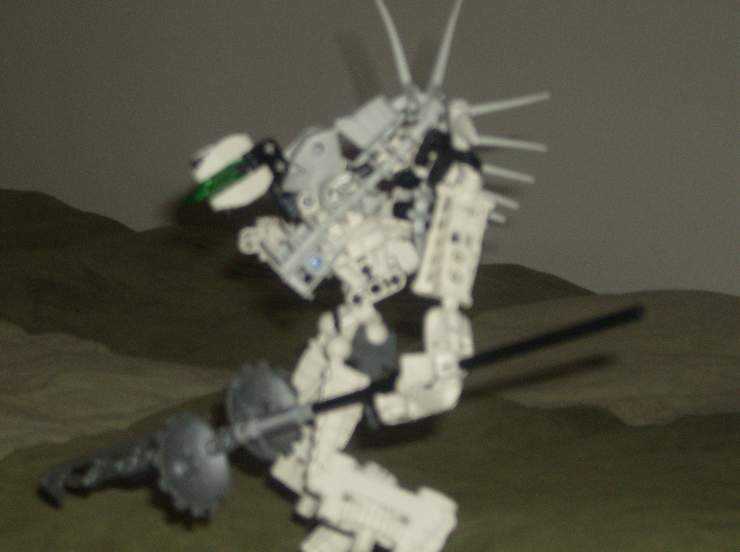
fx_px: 1813
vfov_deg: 17.3
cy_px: 276
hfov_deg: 23.1
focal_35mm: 85
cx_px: 370
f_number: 4.2
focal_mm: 14.1
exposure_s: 1/101
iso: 200
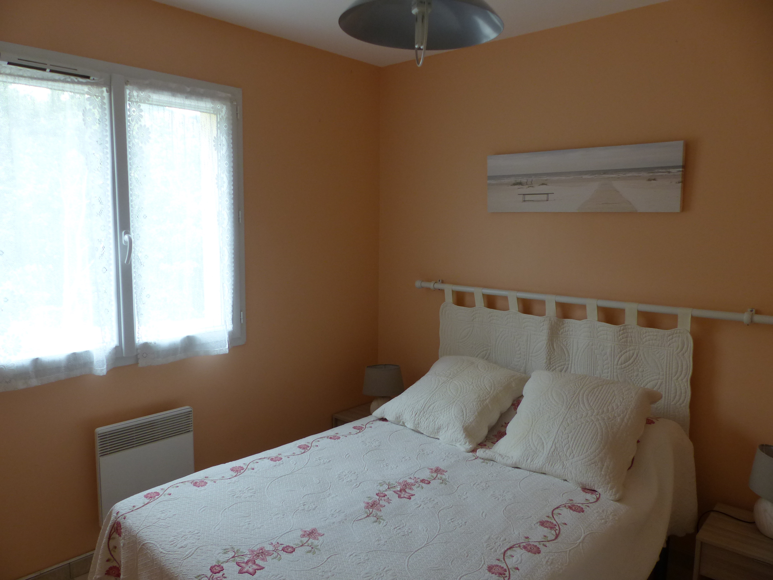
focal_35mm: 25
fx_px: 558
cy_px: 290
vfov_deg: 54.9
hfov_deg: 69.4
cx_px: 386
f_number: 2.8
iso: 160
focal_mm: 4.5
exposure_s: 1/60
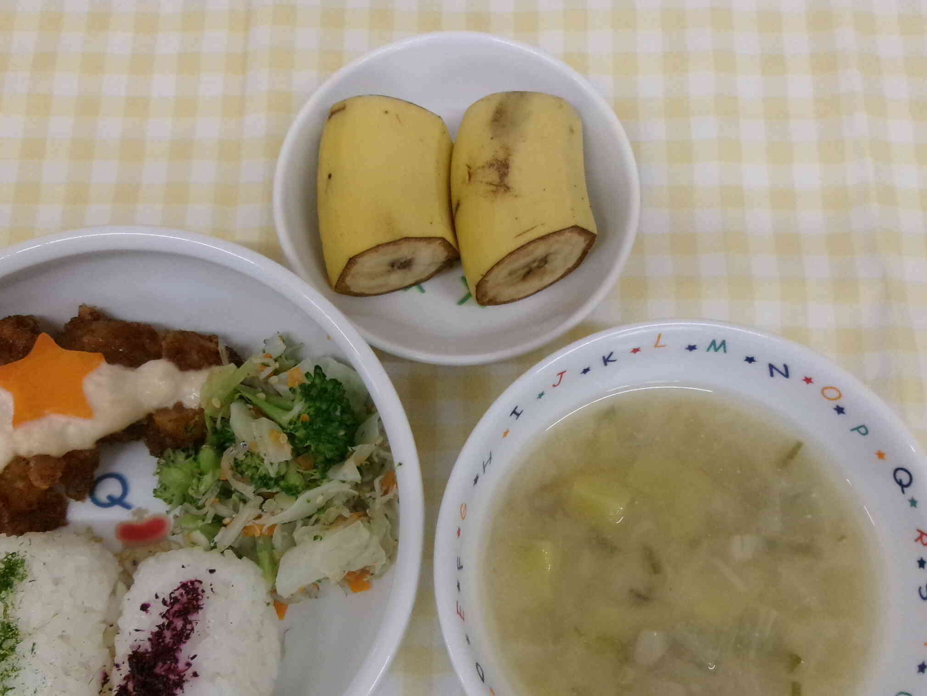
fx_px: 964
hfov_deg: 51.2
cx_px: 401
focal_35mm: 36
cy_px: 432
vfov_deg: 39.4
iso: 552
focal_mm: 5.1
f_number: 3.9
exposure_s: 1/125
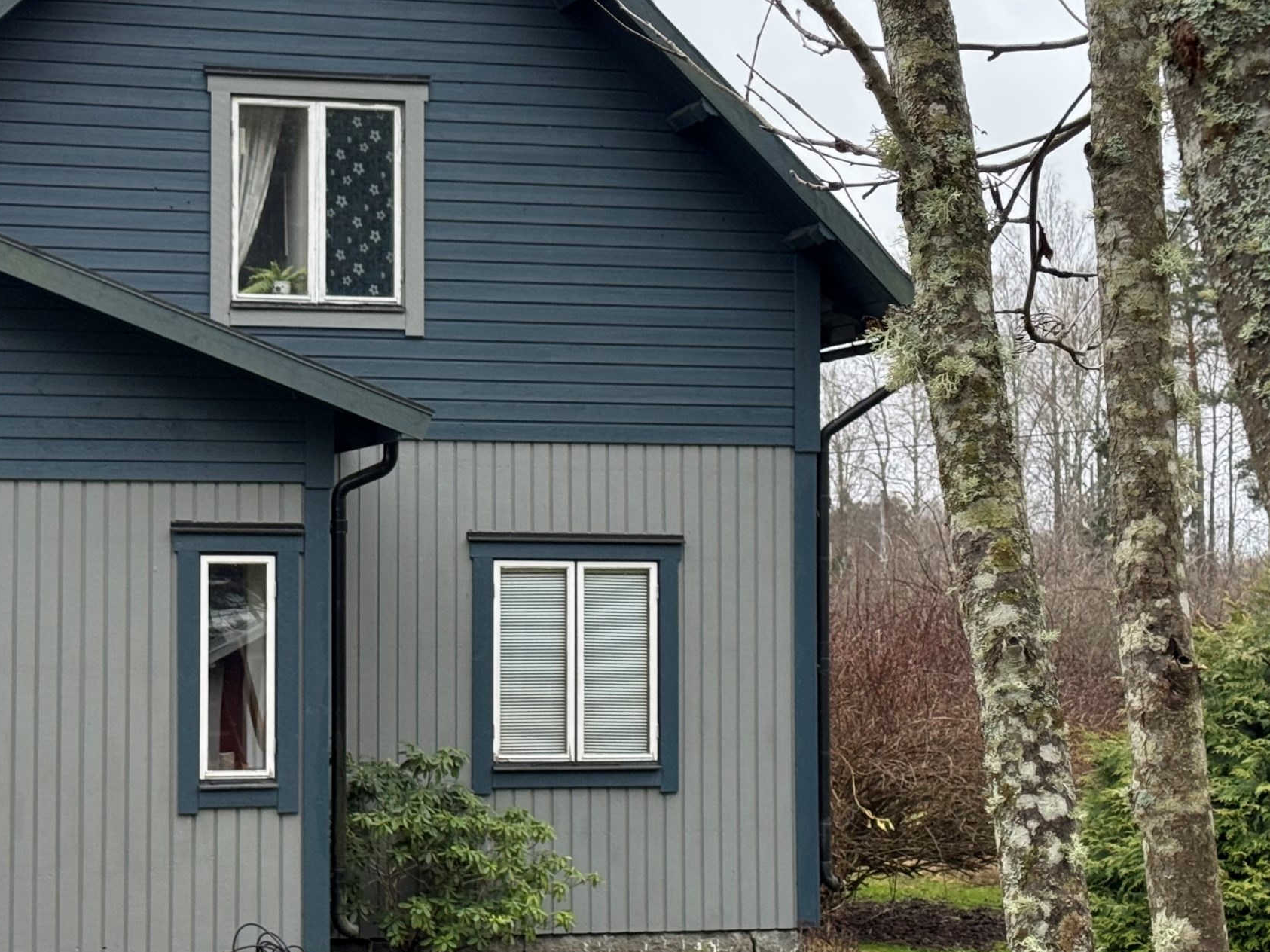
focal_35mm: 82
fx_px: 3008
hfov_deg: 23.8
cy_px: 475
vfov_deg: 18.0
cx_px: 448
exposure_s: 1/82
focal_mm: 6.76
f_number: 1.78
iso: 100
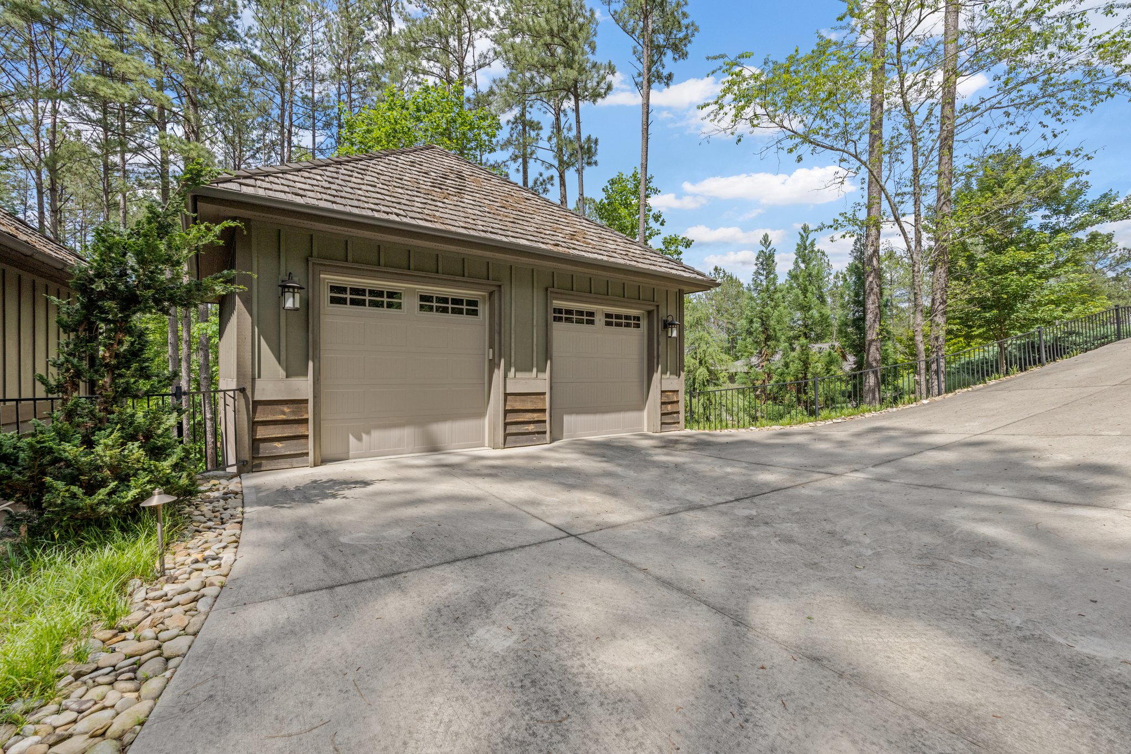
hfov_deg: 96.7
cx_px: 566
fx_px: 503
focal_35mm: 16
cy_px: 377
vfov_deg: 73.7
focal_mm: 16
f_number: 8
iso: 250
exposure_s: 1/125
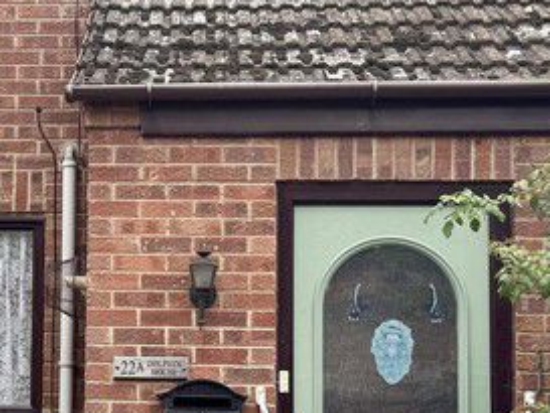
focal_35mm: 90
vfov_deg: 16.4
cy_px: 246
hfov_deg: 21.3
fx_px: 1431
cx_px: 48
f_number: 1.78
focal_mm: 6.76
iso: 80
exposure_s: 1/208
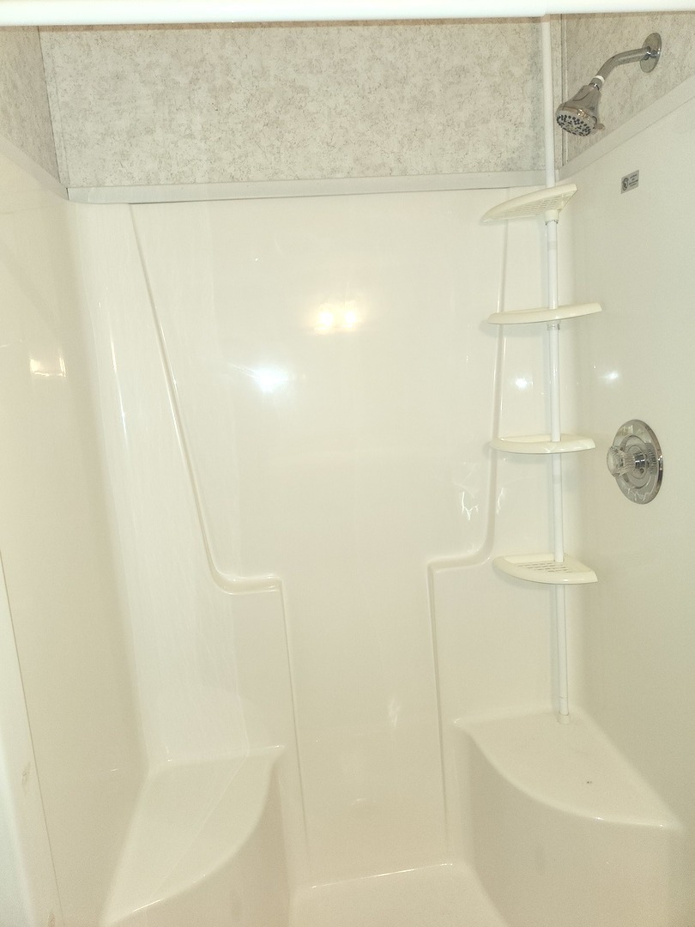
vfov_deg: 73.9
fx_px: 616
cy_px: 464
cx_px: 348
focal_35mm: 23
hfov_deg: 58.9
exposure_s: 1/60
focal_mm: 5.4
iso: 64
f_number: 1.8
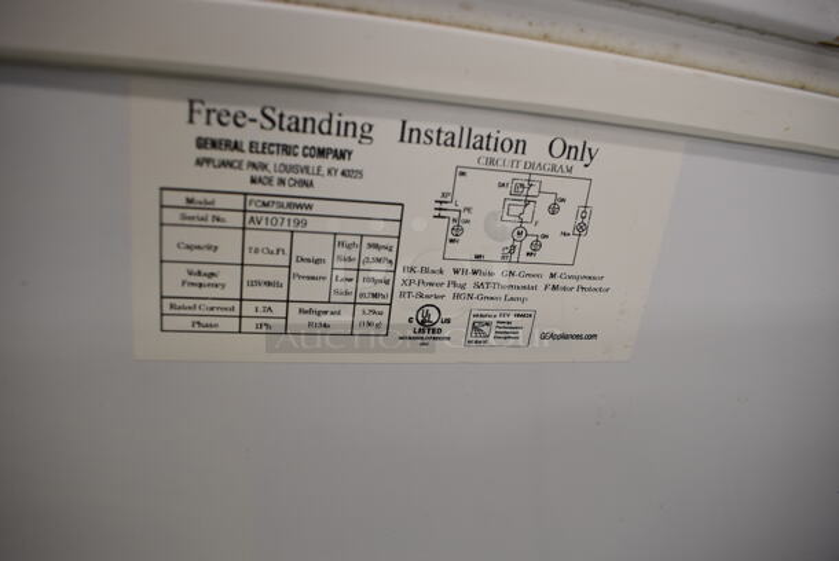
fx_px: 630
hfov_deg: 67.3
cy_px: 280
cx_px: 420
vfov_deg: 48.0
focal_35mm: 27
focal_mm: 18
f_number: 5.6
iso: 450
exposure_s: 1/60
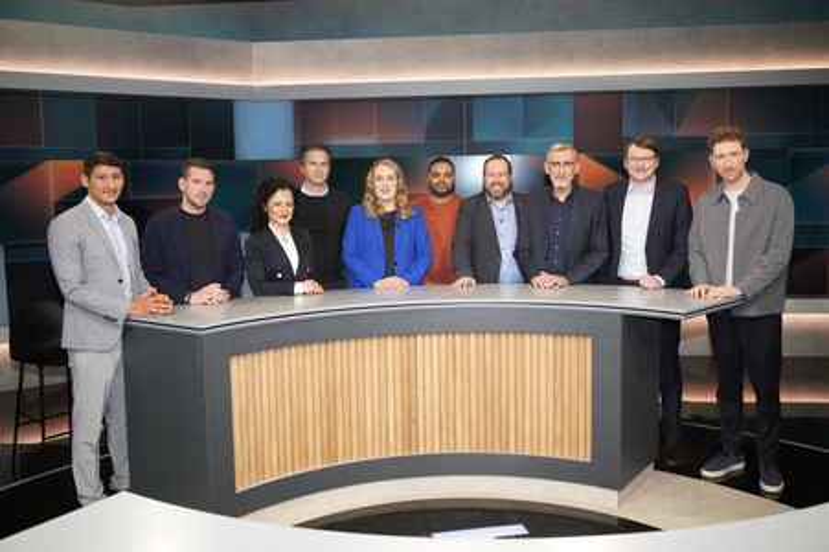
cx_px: 414
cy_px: 276
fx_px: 736
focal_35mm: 32
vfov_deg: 41.1
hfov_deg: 58.8
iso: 2000
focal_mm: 32
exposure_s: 1/160
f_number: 5
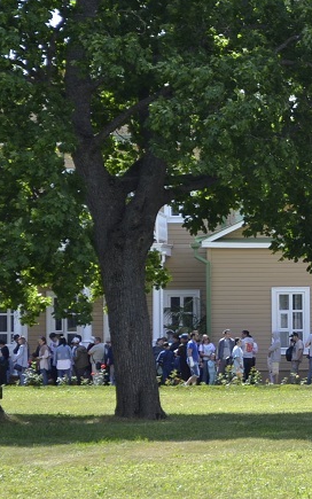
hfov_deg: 6.7
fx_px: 2627
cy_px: 245
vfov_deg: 10.8
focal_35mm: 193
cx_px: 475
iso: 100
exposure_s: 1/160
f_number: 6.3
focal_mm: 55
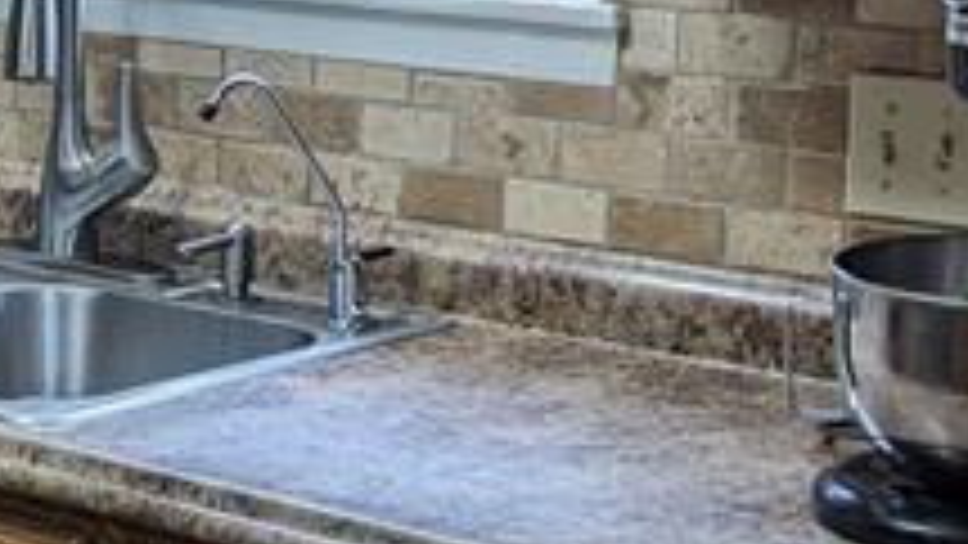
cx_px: -329
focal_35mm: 124
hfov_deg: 16.3
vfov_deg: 9.8
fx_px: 3183
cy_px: 265
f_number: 1.85
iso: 77
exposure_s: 1/60
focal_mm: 6.81
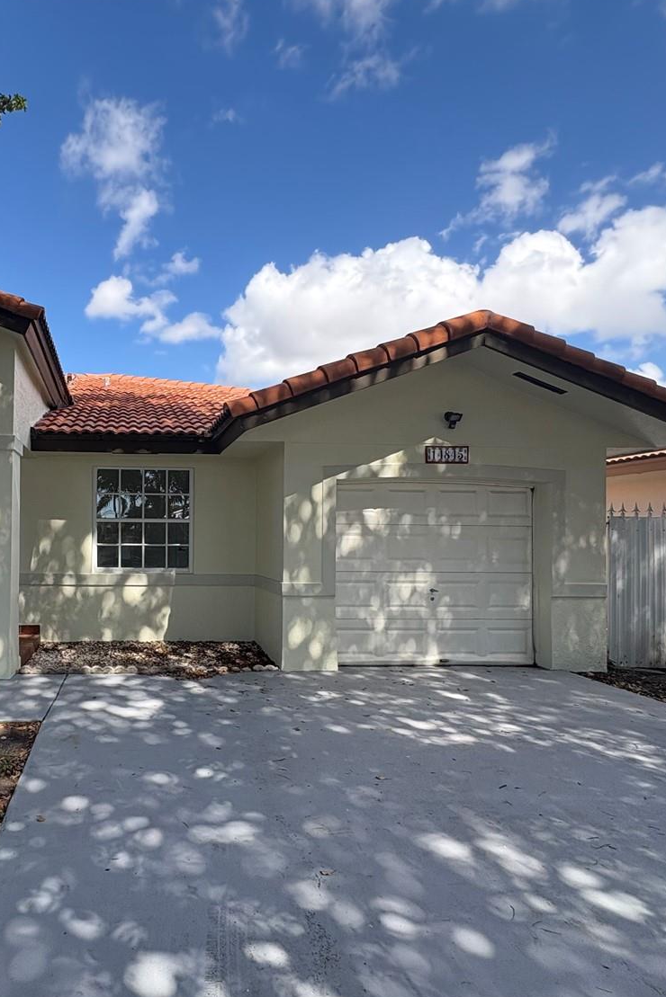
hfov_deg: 56.1
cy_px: 528
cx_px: 154
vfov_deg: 81.1
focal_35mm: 21
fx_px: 582
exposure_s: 1/652
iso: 64
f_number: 2.2
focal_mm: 2.22
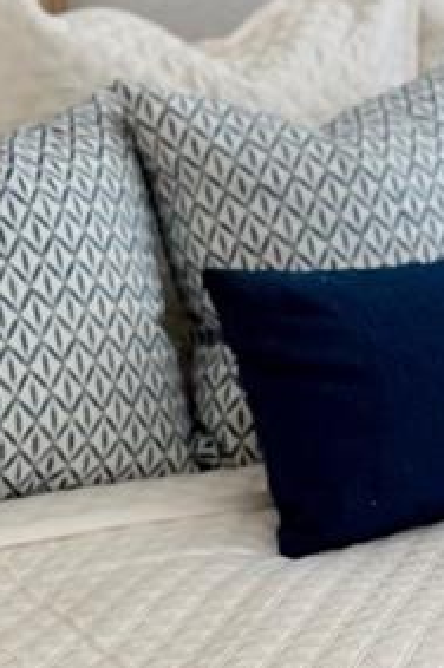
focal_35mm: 106
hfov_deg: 12.8
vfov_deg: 19.1
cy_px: 533
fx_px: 1966
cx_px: 399
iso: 64
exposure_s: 1/178
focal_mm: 6.76
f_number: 1.78
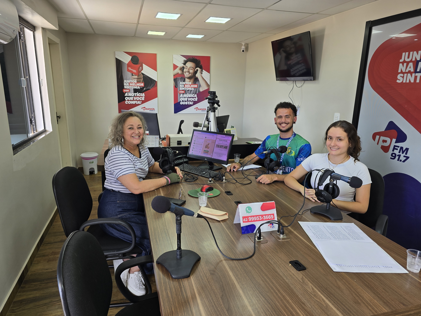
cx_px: 210
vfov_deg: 58.9
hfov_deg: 73.9
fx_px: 280
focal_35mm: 23
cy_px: 158
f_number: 1.7
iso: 40
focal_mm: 6.3
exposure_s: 1/120
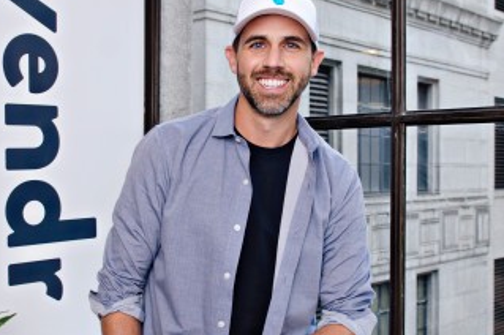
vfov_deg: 26.4
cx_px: 225
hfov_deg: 38.9
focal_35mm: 51
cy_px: 172
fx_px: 713
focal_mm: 18
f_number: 5
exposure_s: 1/60
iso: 200
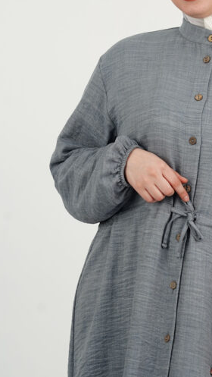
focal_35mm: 199
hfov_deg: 6.1
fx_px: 1986
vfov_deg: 10.8
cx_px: 194
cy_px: 189
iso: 400
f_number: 6.3
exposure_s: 1/100
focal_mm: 105
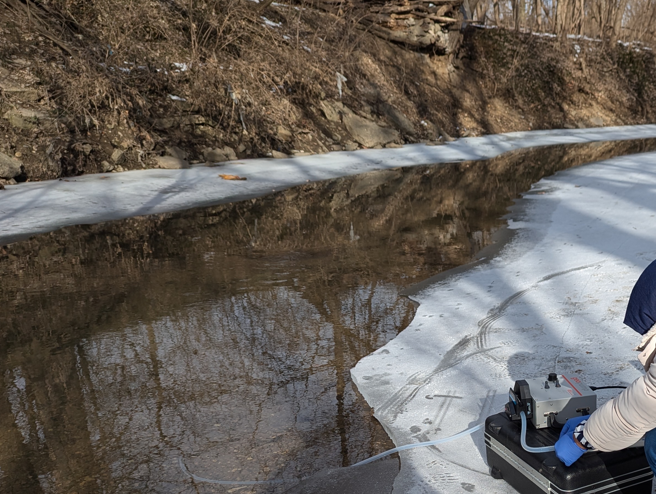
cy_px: 359
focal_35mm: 41
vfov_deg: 34.6
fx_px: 778
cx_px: 552
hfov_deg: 43.0
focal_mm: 6.81
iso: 49
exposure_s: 1/2463
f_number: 1.85
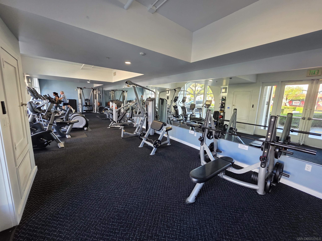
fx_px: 121
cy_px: 120
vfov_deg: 89.9
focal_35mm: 13
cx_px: 161
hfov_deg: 106.2
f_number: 1.9
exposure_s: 1/120
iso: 200
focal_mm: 2.2
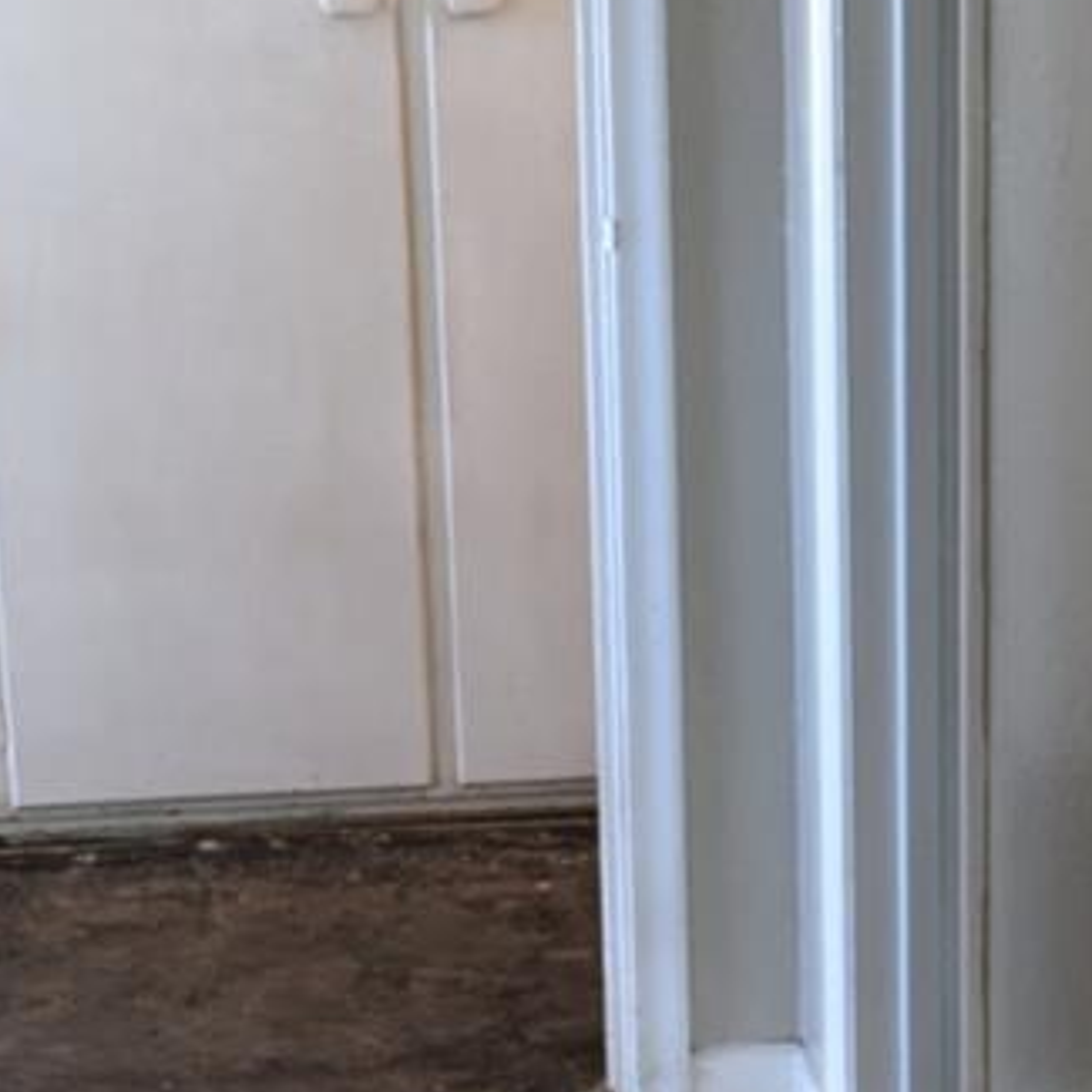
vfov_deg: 17.0
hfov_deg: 16.9
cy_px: 690
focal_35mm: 102
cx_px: 894
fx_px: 3640
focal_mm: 5.43
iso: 444
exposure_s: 1/60
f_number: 1.89
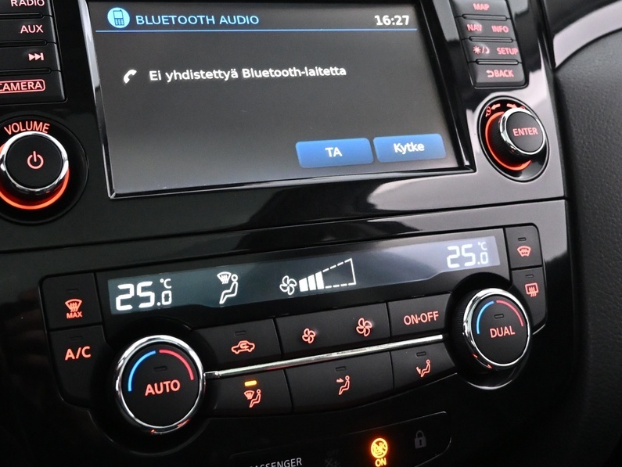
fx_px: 845
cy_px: 148
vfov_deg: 30.6
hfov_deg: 40.1
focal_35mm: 47
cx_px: 232
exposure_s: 1/30
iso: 4000
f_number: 4
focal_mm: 16
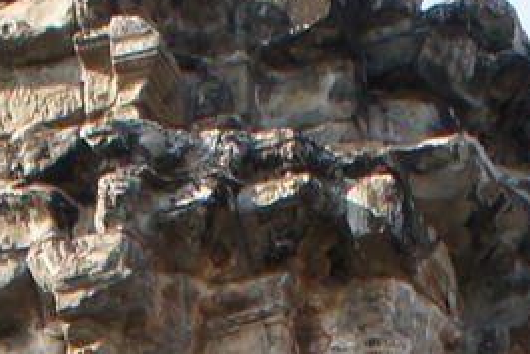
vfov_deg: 5.4
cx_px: 351
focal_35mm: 212
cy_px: 1606
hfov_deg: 9.7
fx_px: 3121
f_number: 6.3
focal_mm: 21
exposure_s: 1/125
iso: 200
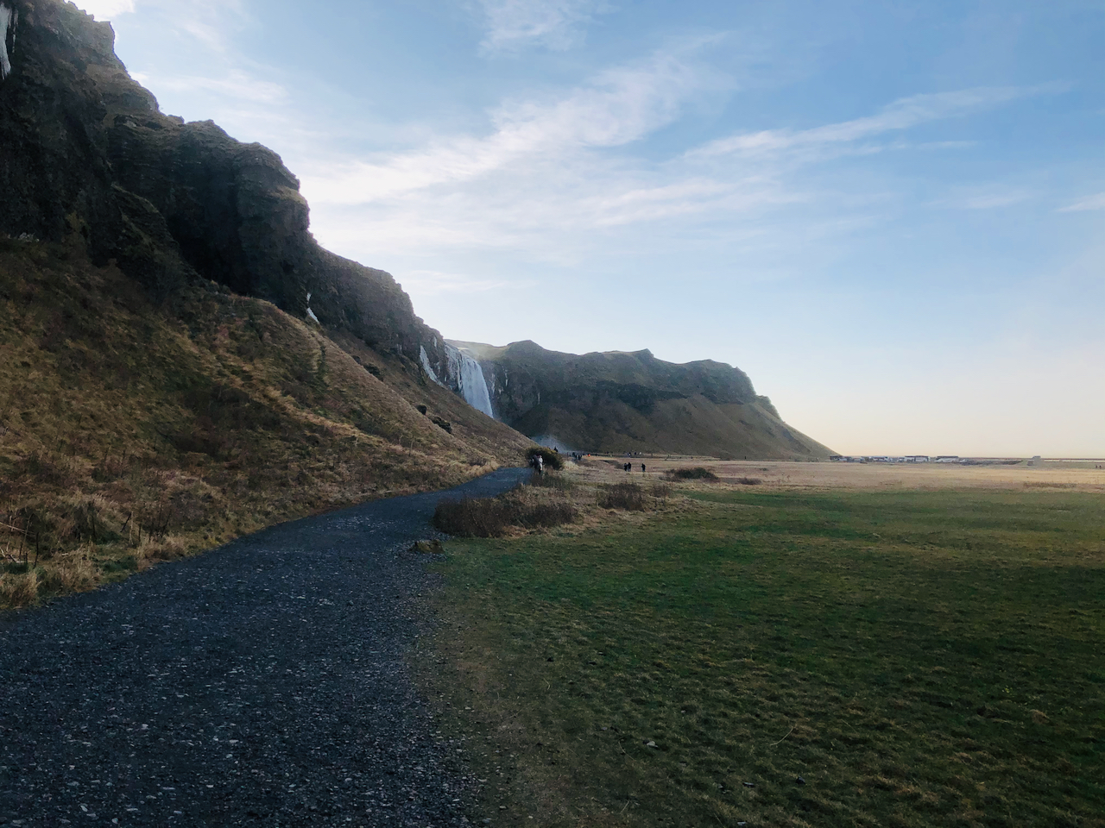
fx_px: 894
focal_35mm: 28
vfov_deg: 49.7
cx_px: 552
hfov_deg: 63.4
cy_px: 414
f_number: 1.8
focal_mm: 4
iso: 20
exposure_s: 1/2404
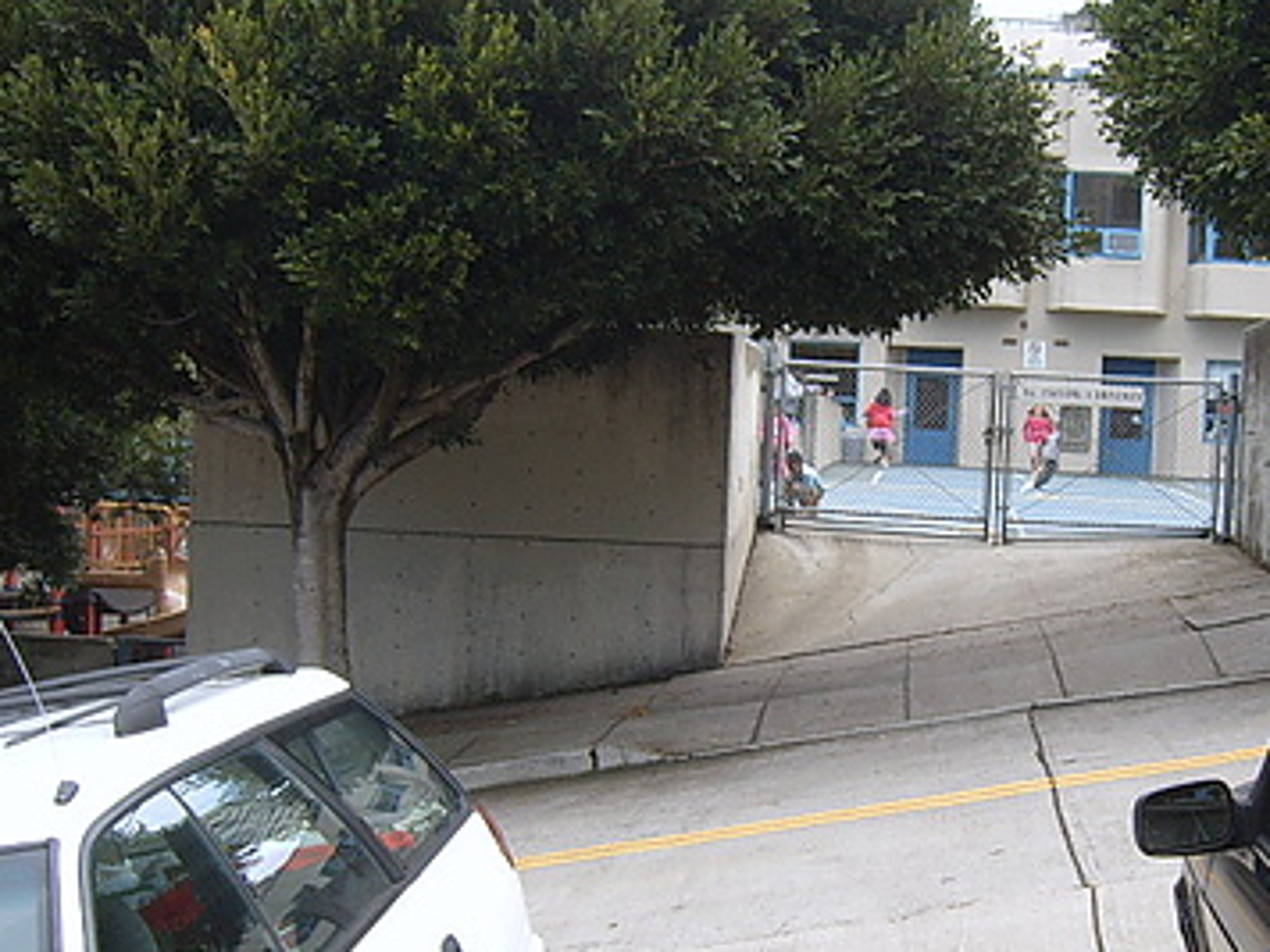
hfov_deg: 32.5
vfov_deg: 24.7
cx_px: 813
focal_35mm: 59
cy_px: 606
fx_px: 2165
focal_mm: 5.8
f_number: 5.8
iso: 50
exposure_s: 1/125
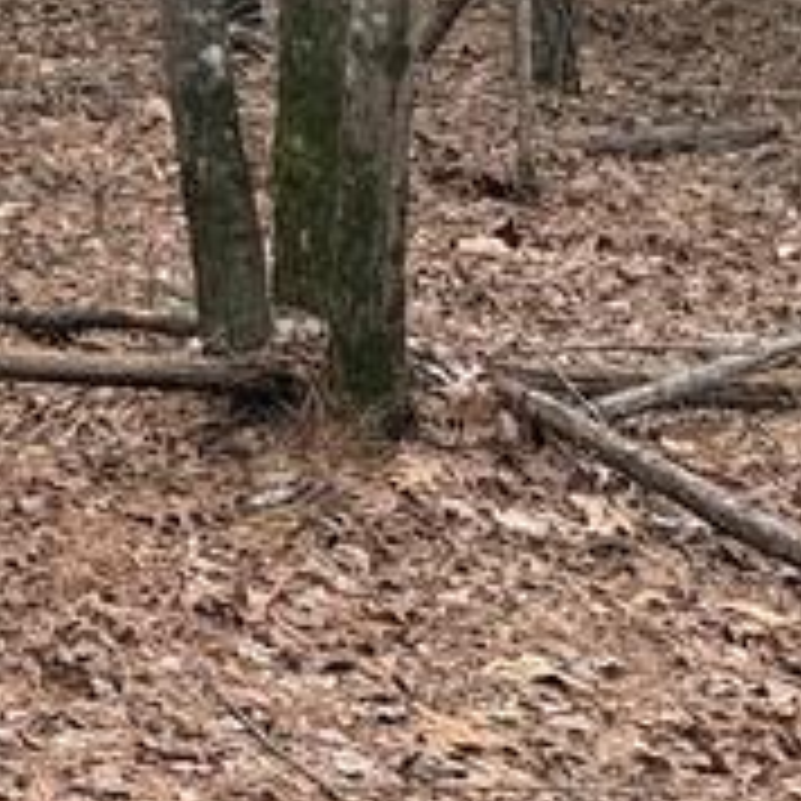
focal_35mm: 122
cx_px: -1242
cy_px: -567
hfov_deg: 11.4
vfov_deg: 13.1
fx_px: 3194
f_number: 1.78
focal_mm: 6.76
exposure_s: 1/234
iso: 200
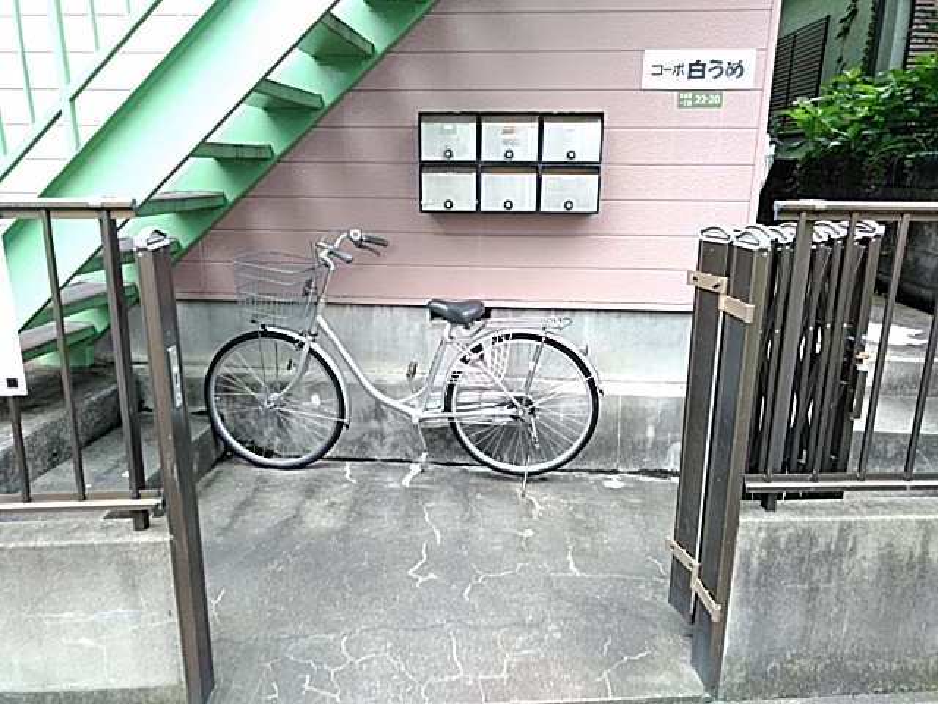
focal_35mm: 27
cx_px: 469
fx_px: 732
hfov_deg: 65.3
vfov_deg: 51.4
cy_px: 352
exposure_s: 1/318
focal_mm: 3.46
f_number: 2.2
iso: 200
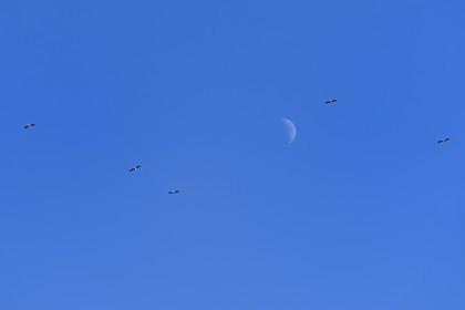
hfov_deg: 10.3
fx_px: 2583
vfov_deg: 6.9
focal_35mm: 200
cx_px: 232
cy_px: 155
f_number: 9
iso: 200
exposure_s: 1/400
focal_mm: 200
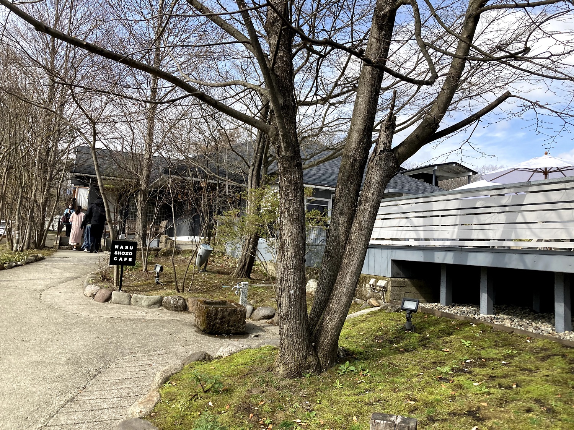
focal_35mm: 28
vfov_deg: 49.7
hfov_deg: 63.4
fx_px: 464
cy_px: 215
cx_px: 287
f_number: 1.8
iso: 20
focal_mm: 3.99
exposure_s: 1/906
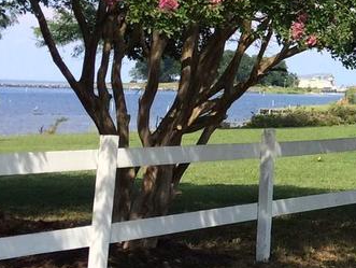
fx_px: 1297
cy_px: 53
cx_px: 646
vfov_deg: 11.7
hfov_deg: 13.9
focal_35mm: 126
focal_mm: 4.15
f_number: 2.2
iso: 32
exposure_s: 1/1466
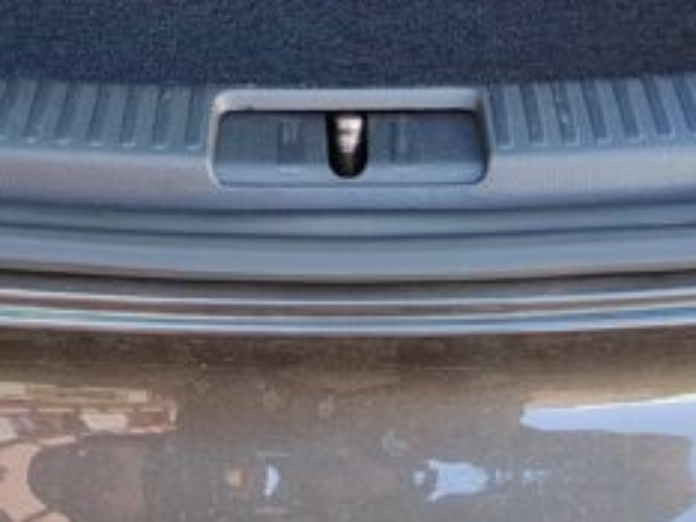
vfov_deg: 16.4
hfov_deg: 24.7
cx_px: 329
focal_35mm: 79
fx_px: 1589
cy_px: -343
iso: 384
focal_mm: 5.52
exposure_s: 1/100
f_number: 1.9
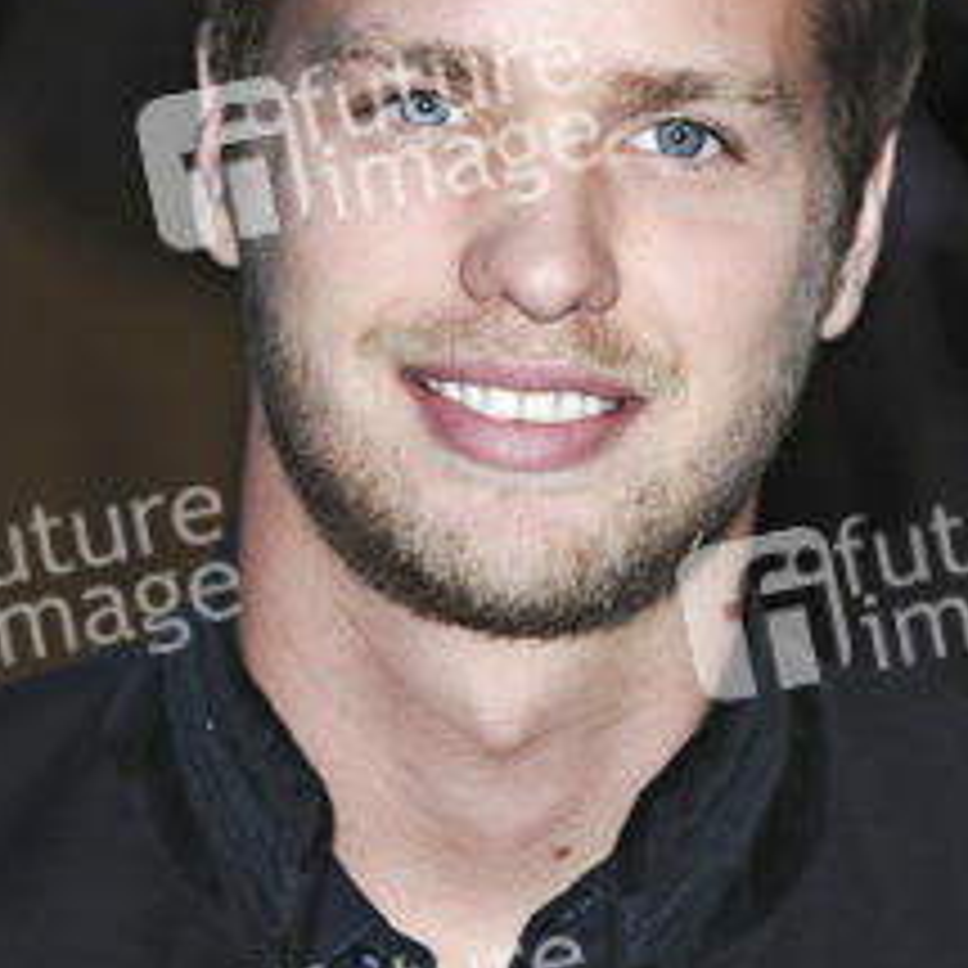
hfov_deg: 5.1
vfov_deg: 5.1
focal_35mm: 344
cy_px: 369
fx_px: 10877
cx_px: 502
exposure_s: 1/200
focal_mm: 145
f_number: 4.5
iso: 320
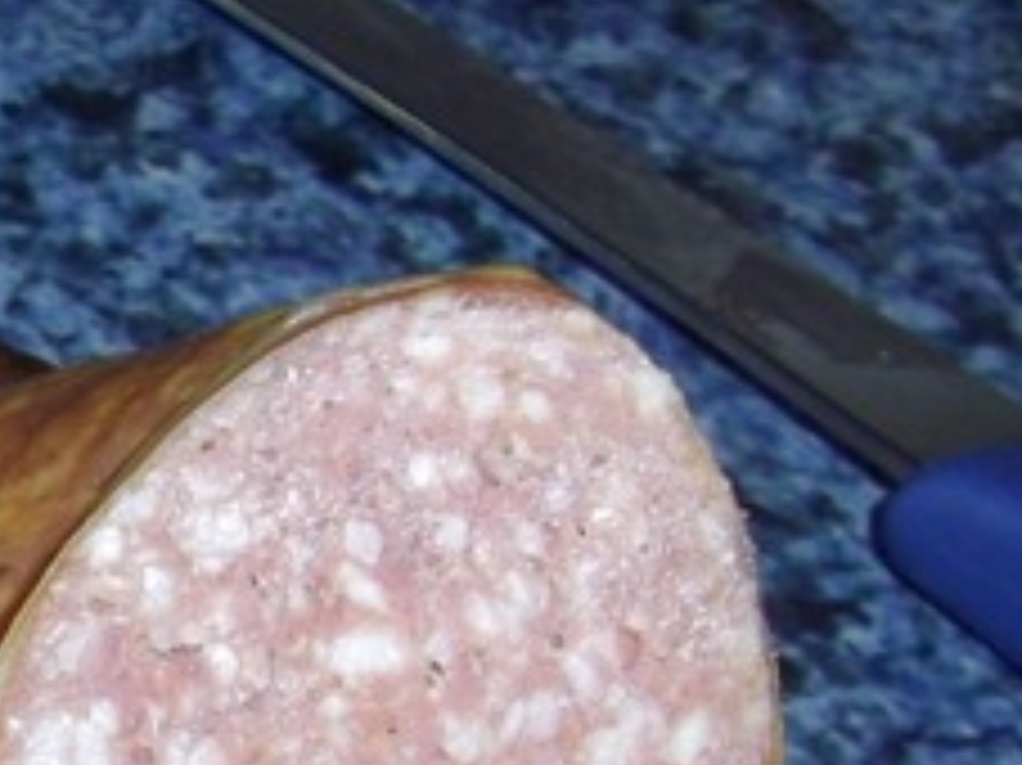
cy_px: 1179
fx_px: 3600
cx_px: -770
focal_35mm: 122
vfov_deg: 11.6
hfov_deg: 14.4
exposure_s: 1/50
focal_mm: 4.9
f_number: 3.2
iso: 100
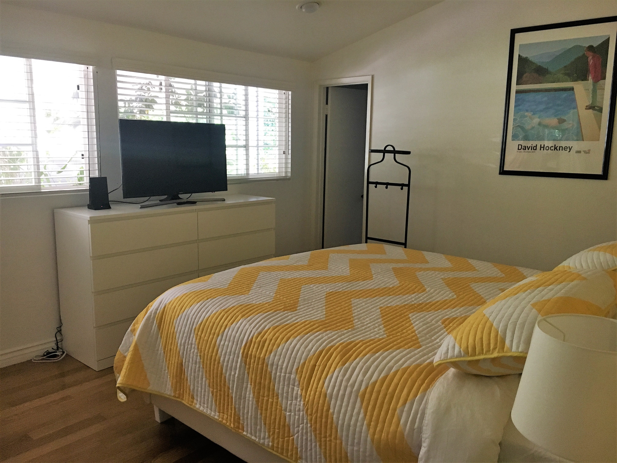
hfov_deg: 61.7
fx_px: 517
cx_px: 308
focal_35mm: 29
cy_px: 232
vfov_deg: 48.2
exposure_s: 1/30
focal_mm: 4.15
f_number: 2.2
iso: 160
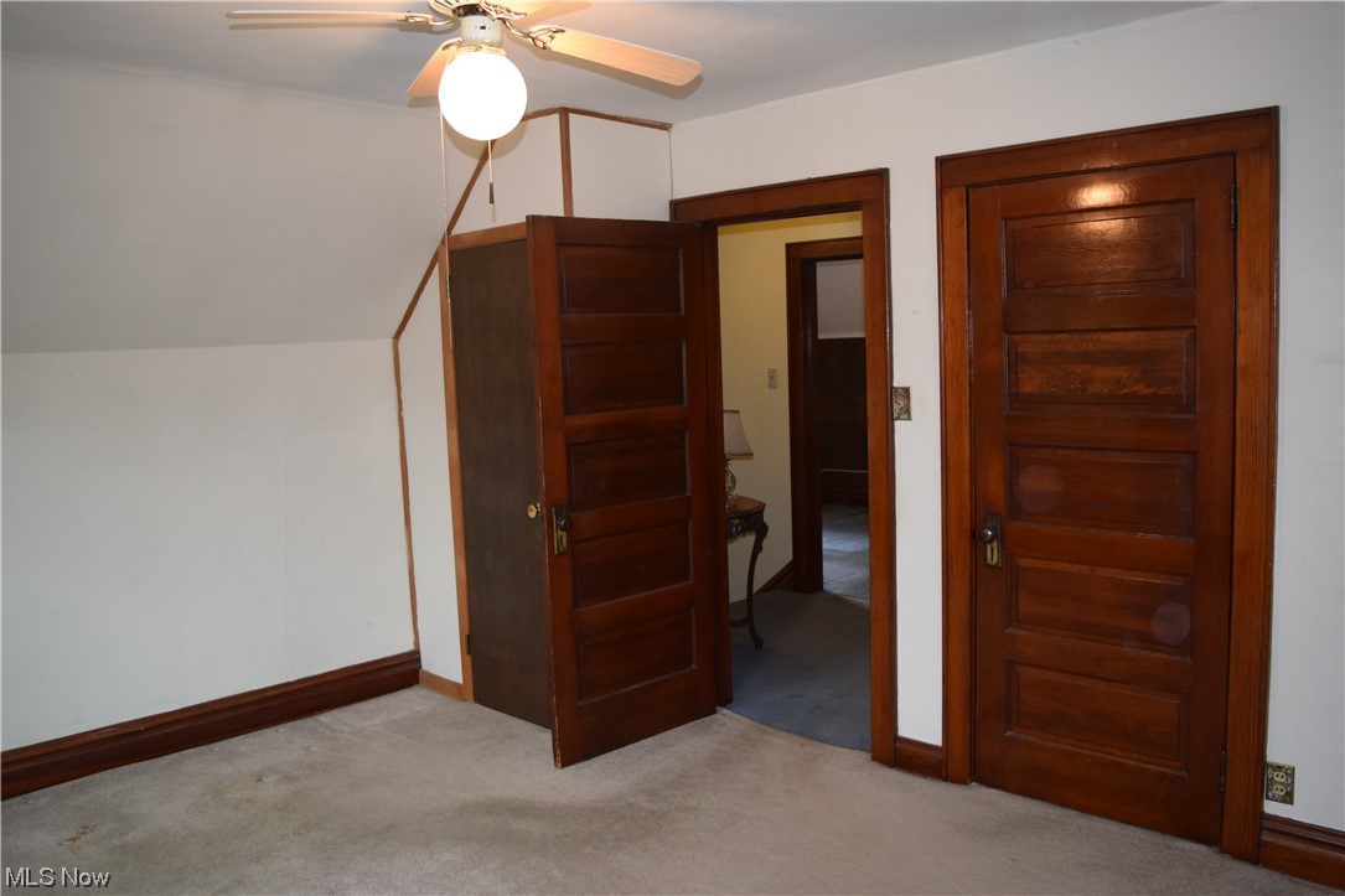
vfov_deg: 47.9
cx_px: 672
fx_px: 1009
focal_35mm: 27
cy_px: 448
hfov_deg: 67.4
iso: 800
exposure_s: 1/60
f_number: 3.5
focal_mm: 18
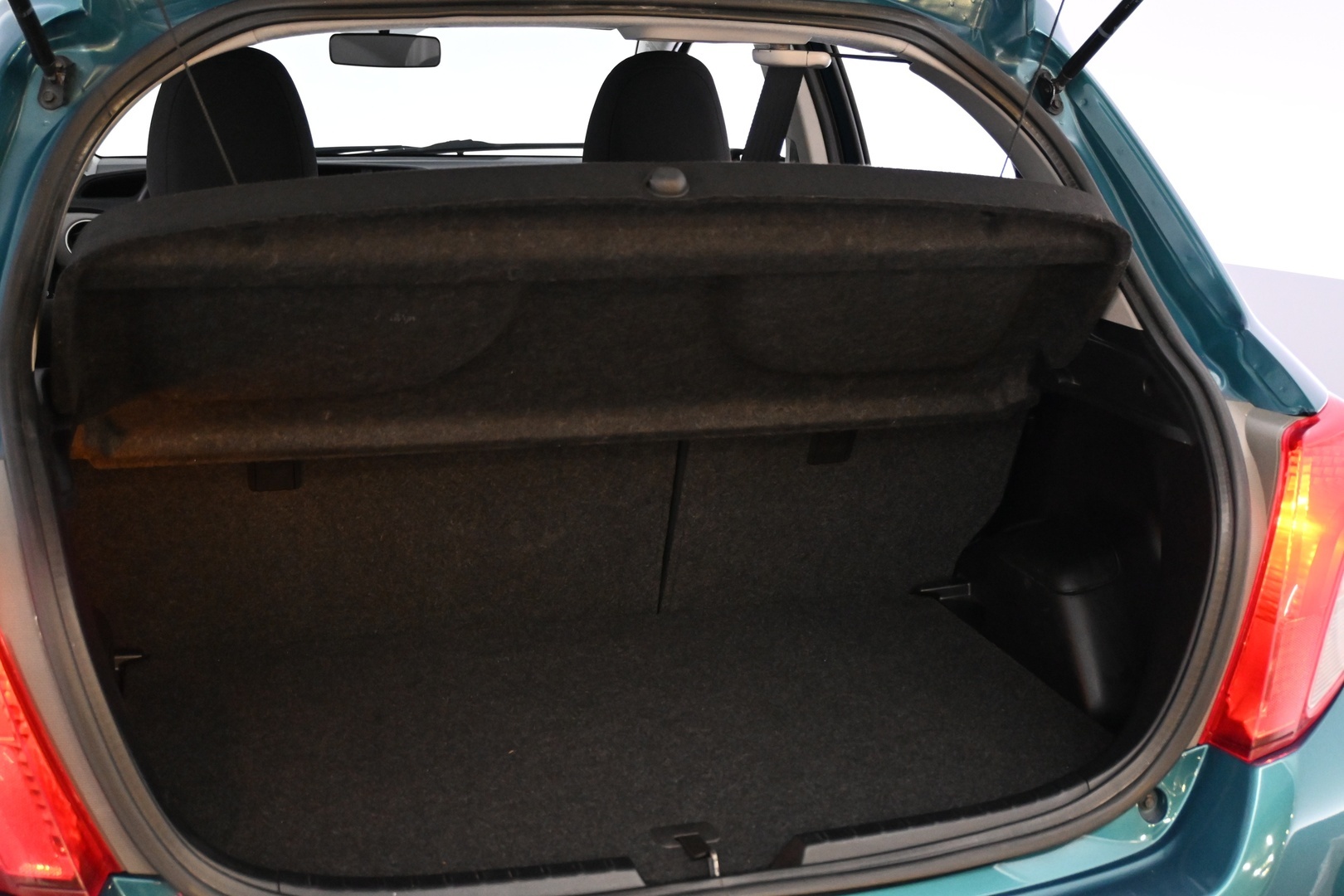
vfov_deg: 32.4
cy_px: 448
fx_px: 1540
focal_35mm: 41
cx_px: 672
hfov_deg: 47.2
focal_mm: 27.5
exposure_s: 1/40
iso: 3600
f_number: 4.5
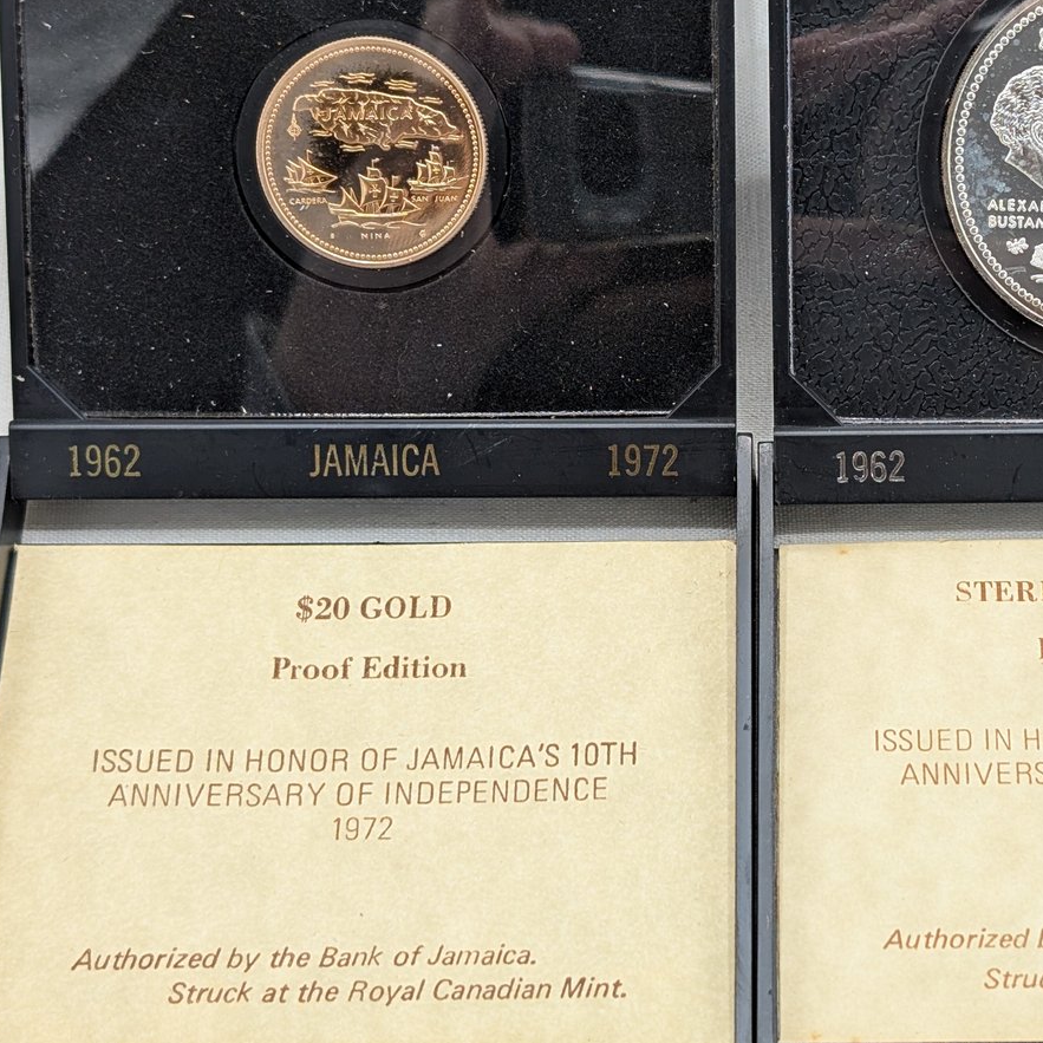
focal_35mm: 74
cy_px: 455
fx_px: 2523
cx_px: 806
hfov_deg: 23.1
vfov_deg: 23.3
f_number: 1.68
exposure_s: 1/177
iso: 30
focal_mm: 6.9
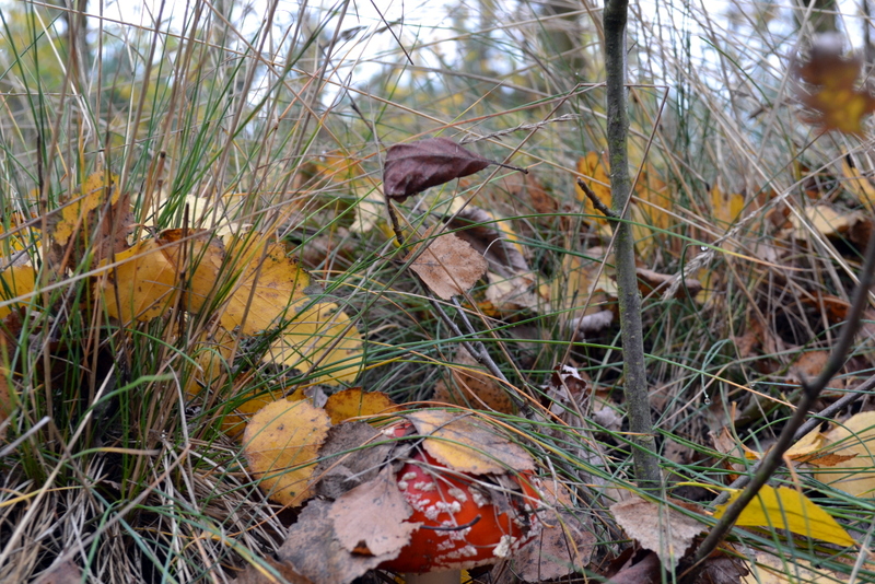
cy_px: 292
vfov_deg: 26.5
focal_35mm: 51
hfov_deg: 38.9
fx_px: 1240
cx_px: 438
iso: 400
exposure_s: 1/60
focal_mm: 34
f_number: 8
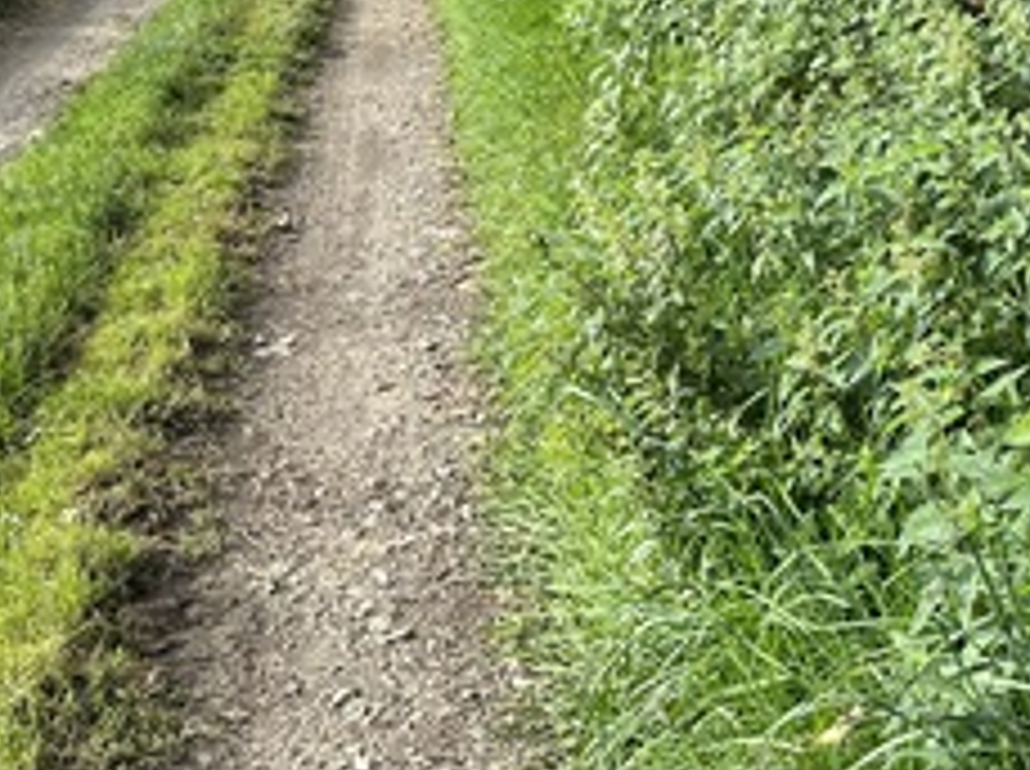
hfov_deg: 30.8
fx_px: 1872
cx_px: 535
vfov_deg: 21.2
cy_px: -212
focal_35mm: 63
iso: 80
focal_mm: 6.86
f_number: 1.78
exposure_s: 1/1517
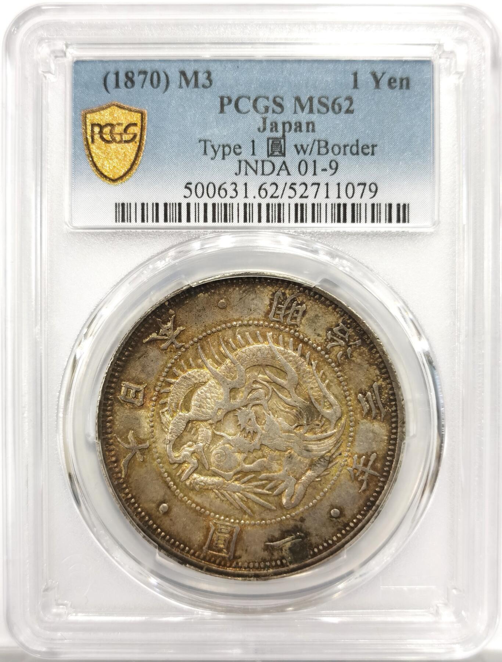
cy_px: 331
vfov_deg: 35.4
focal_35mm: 54
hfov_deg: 27.2
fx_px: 1036
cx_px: 251
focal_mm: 5.56
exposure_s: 1/100
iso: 160
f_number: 16
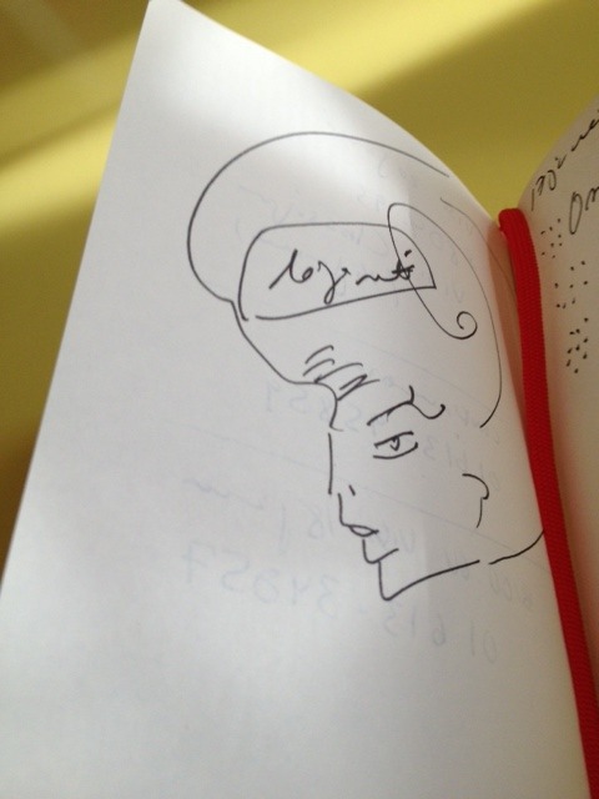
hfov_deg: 40.7
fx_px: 808
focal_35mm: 35
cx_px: 300
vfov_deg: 52.6
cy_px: 400
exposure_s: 1/120
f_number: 2.4
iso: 80
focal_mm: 4.28
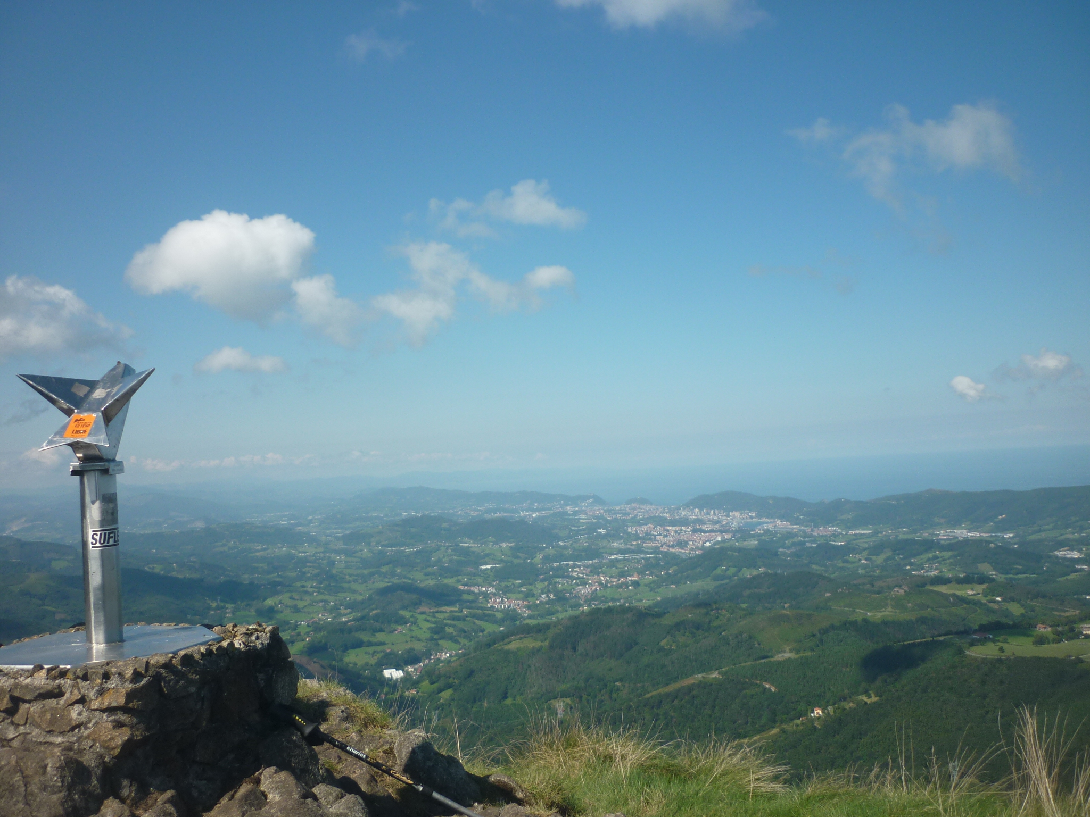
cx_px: 545
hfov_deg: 55.4
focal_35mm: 33
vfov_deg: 42.9
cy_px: 408
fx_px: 1039
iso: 80
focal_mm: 5.5
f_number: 8
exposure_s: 1/250
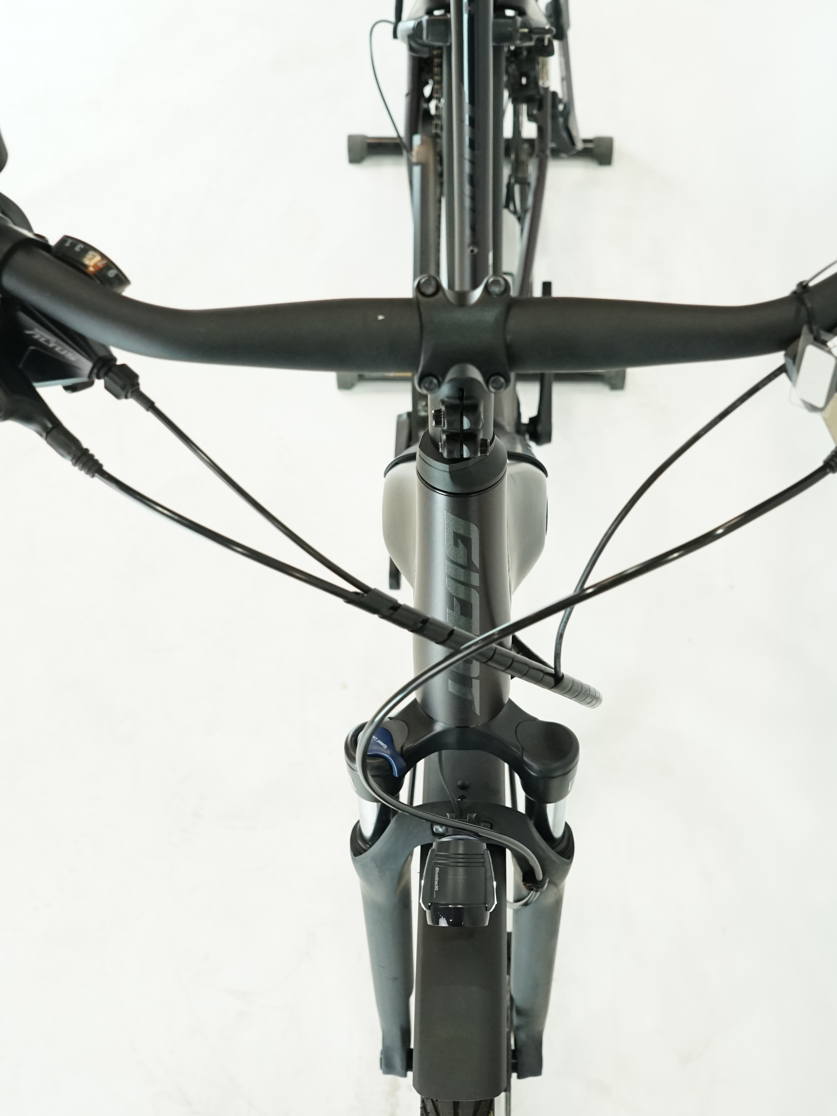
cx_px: 476
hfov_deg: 35.1
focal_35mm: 41
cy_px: 557
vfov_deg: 45.8
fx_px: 1322
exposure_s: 1/200
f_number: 5.6
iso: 2000
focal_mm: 28
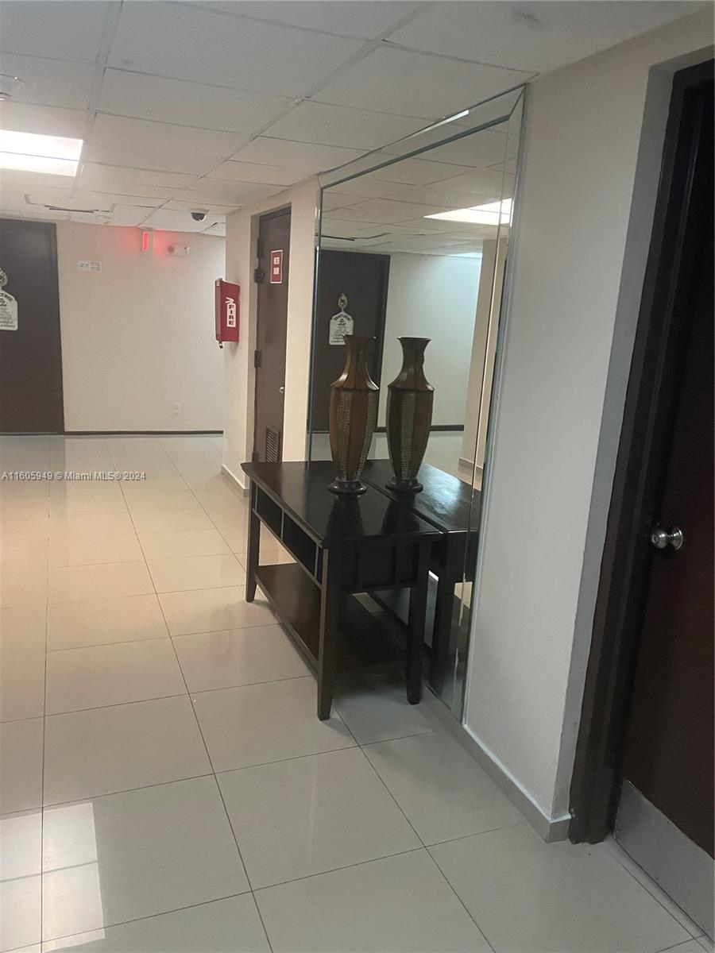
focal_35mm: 26
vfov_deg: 67.3
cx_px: 358
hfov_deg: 53.1
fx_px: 716
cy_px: 476
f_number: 1.6
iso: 640
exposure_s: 1/40
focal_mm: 4.2
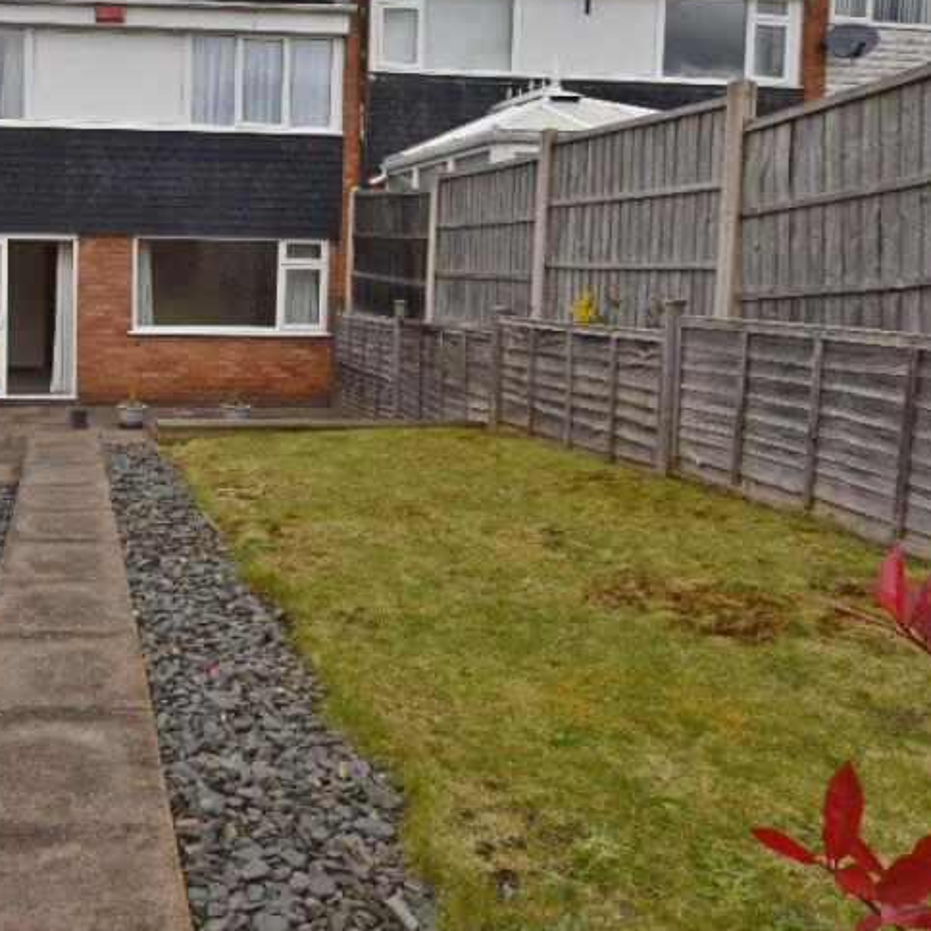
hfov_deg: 52.1
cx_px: 96
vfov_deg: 58.0
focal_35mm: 27
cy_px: 326
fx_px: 822
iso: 100
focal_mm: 10
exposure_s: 1/200
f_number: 9
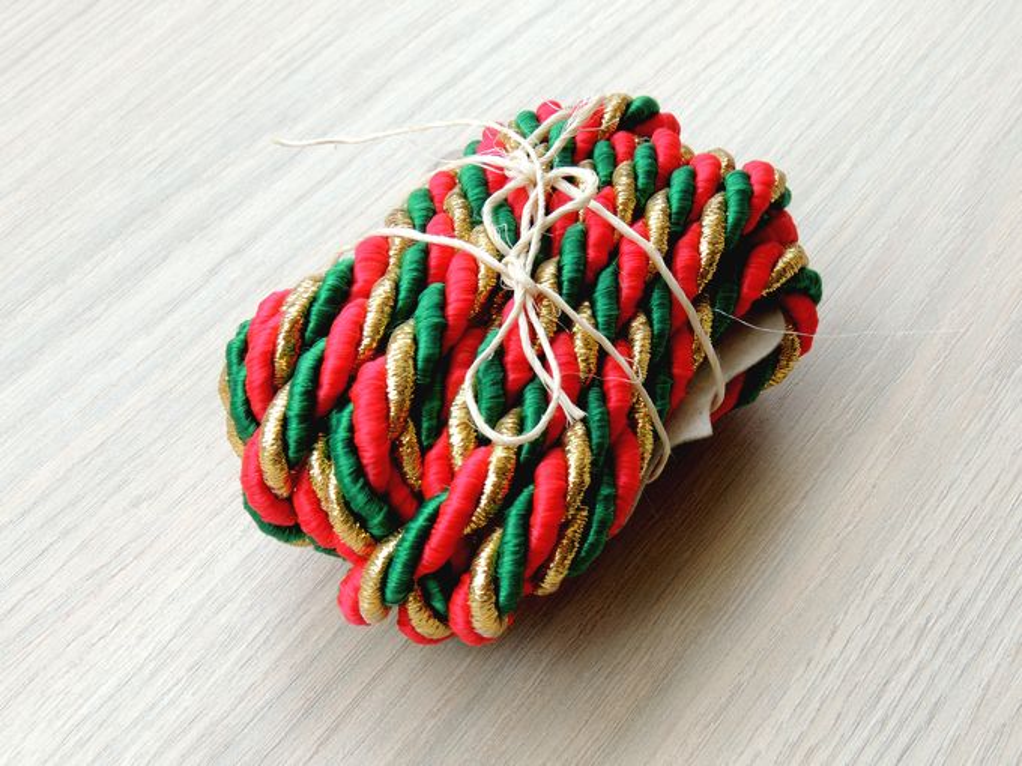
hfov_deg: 32.2
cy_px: 383
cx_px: 511
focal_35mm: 60
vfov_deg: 24.4
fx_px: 1771
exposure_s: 1/60
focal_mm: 10.7
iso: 100
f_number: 5.9
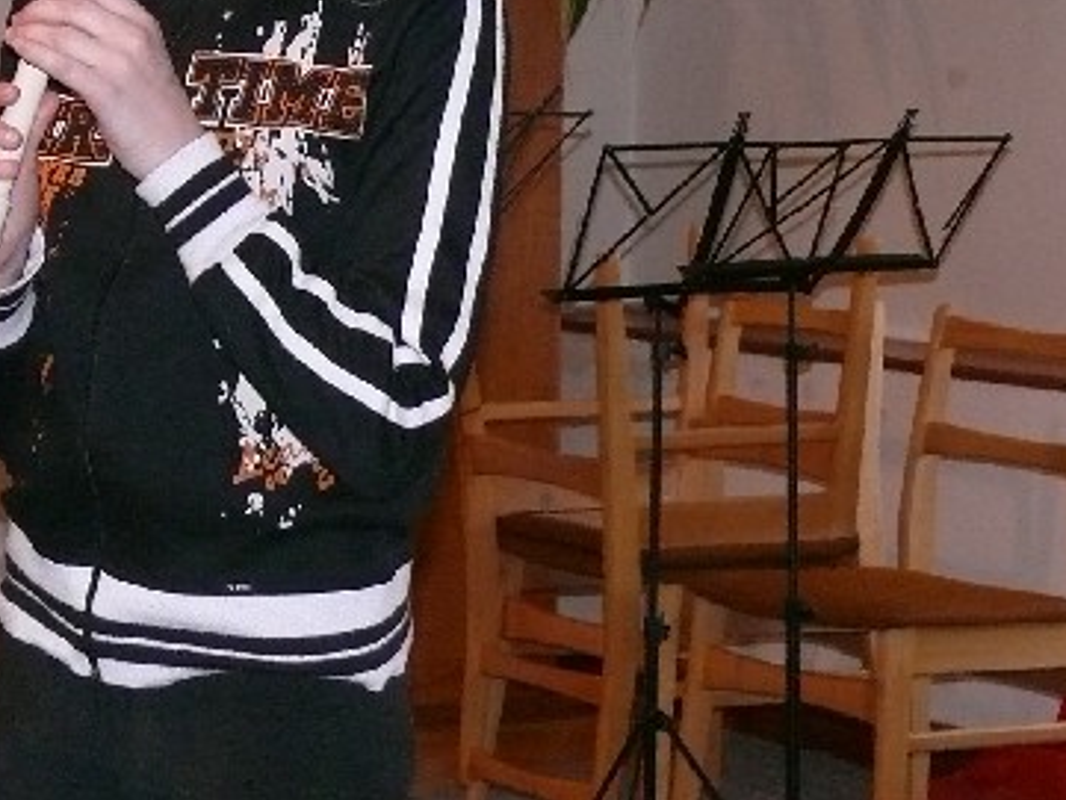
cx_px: 195
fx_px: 3820
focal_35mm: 124
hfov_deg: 15.8
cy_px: -83
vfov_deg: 11.8
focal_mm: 9.7
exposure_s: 1/30
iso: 400
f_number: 3.2
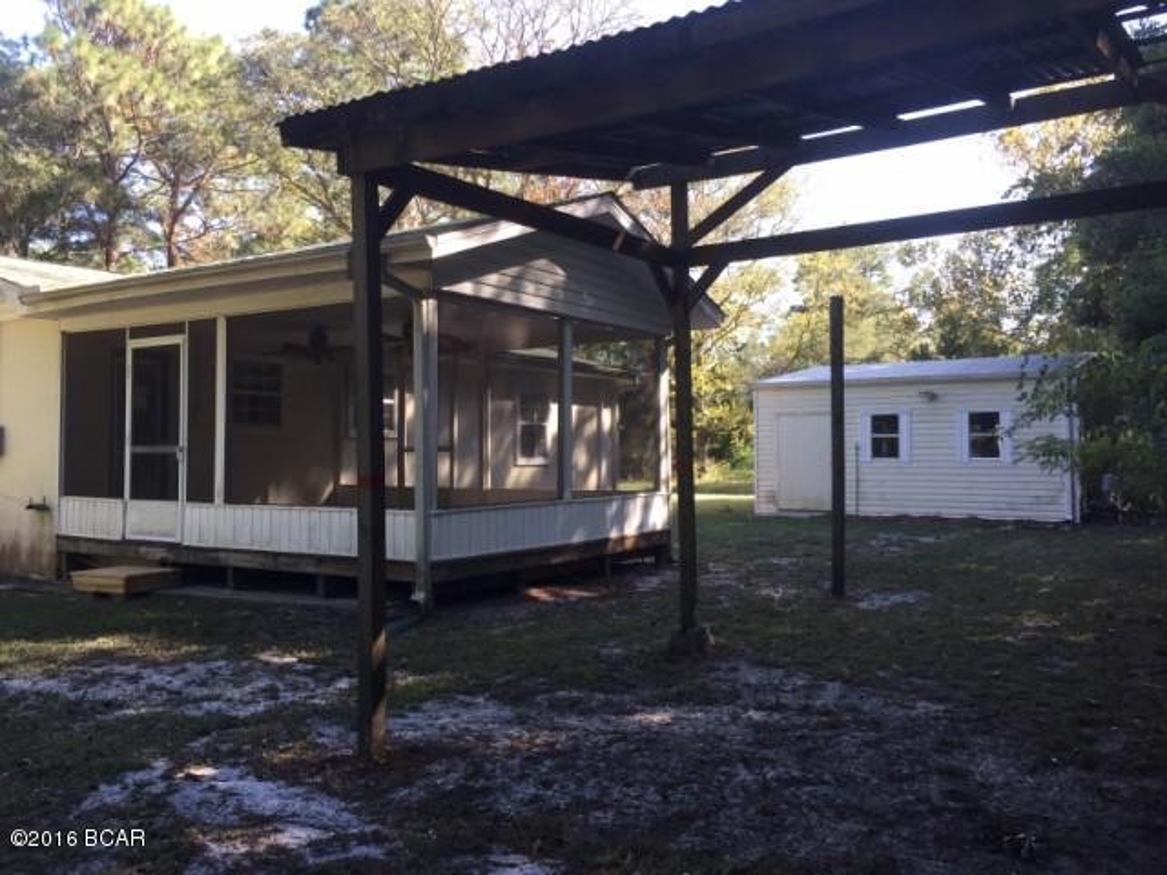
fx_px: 978
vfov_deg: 48.2
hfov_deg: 61.7
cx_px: 584
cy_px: 438
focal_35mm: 29
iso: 32
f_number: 2.2
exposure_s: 1/179
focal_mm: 4.15
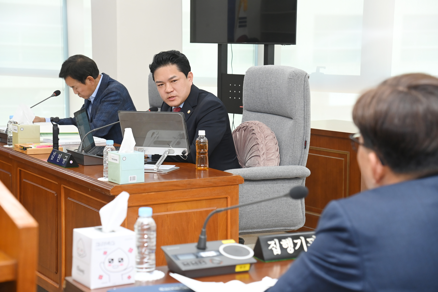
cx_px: 219
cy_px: 146
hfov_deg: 26.0
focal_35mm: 78
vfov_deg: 17.5
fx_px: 949
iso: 2500
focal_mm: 78
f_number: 6.3
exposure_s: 1/250
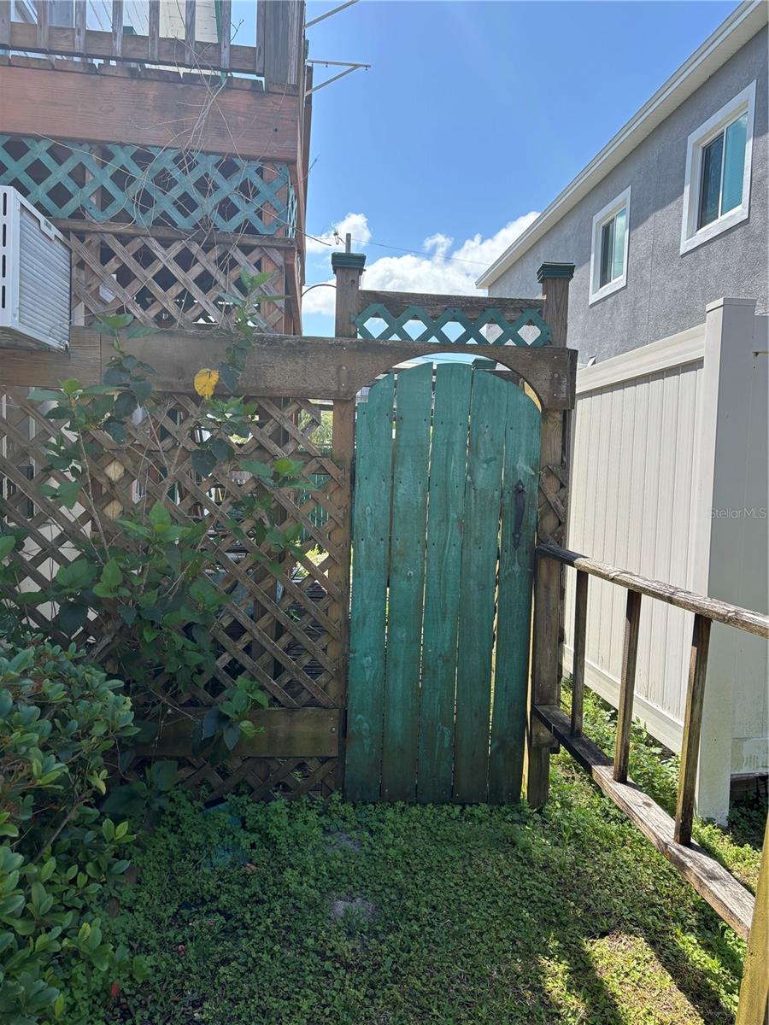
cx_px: 384
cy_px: 512
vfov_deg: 67.3
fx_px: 770
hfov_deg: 53.1
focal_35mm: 26
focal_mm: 5.96
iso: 50
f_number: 1.6
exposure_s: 1/1616
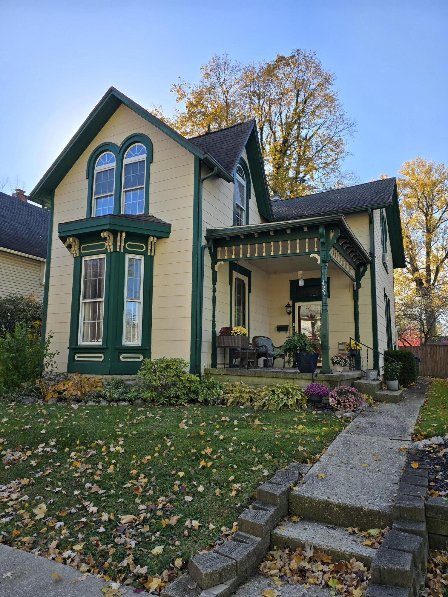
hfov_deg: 58.9
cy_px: 298
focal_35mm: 23
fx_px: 397
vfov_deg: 73.9
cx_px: 224
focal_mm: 6.3
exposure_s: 1/475
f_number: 1.7
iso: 12
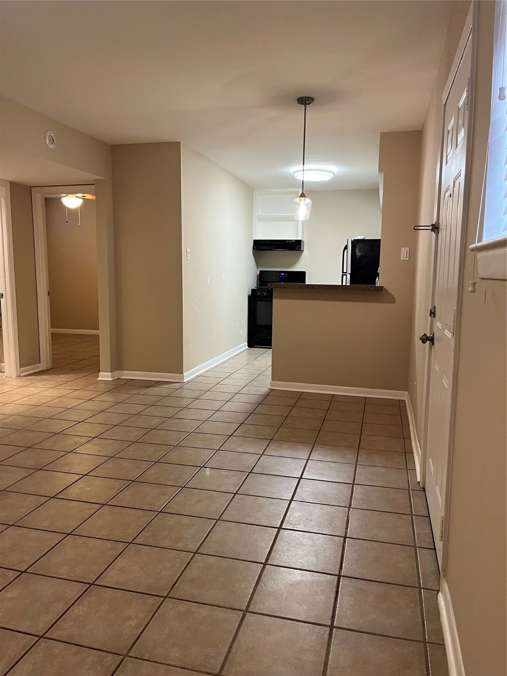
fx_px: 508
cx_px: 254
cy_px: 338
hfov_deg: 53.1
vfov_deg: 67.3
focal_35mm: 26
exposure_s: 1/60
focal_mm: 5.1
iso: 200
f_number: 1.6
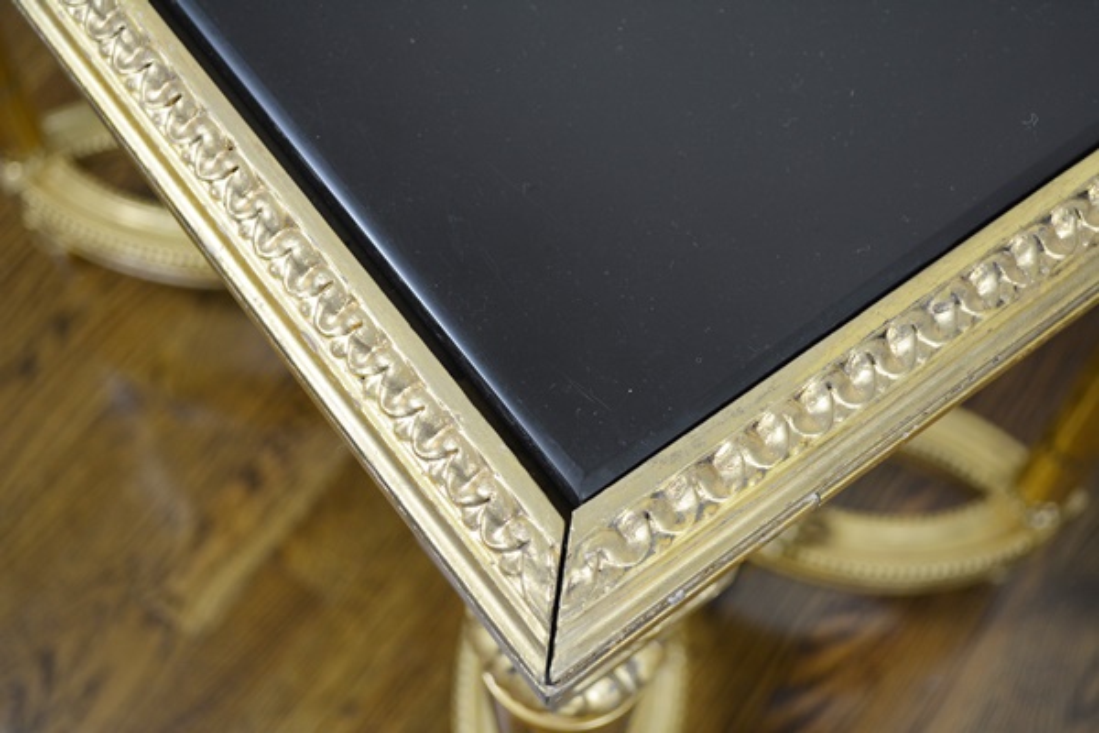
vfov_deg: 25.1
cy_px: 366
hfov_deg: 36.9
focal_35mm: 54
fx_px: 1648
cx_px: 550
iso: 720
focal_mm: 36
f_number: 5
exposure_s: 1/60
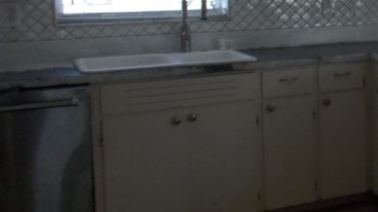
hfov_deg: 27.5
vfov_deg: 17.3
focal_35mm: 69
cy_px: 39
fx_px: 691
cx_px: 434
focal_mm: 4.3
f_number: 3.1
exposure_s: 1/30
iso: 250
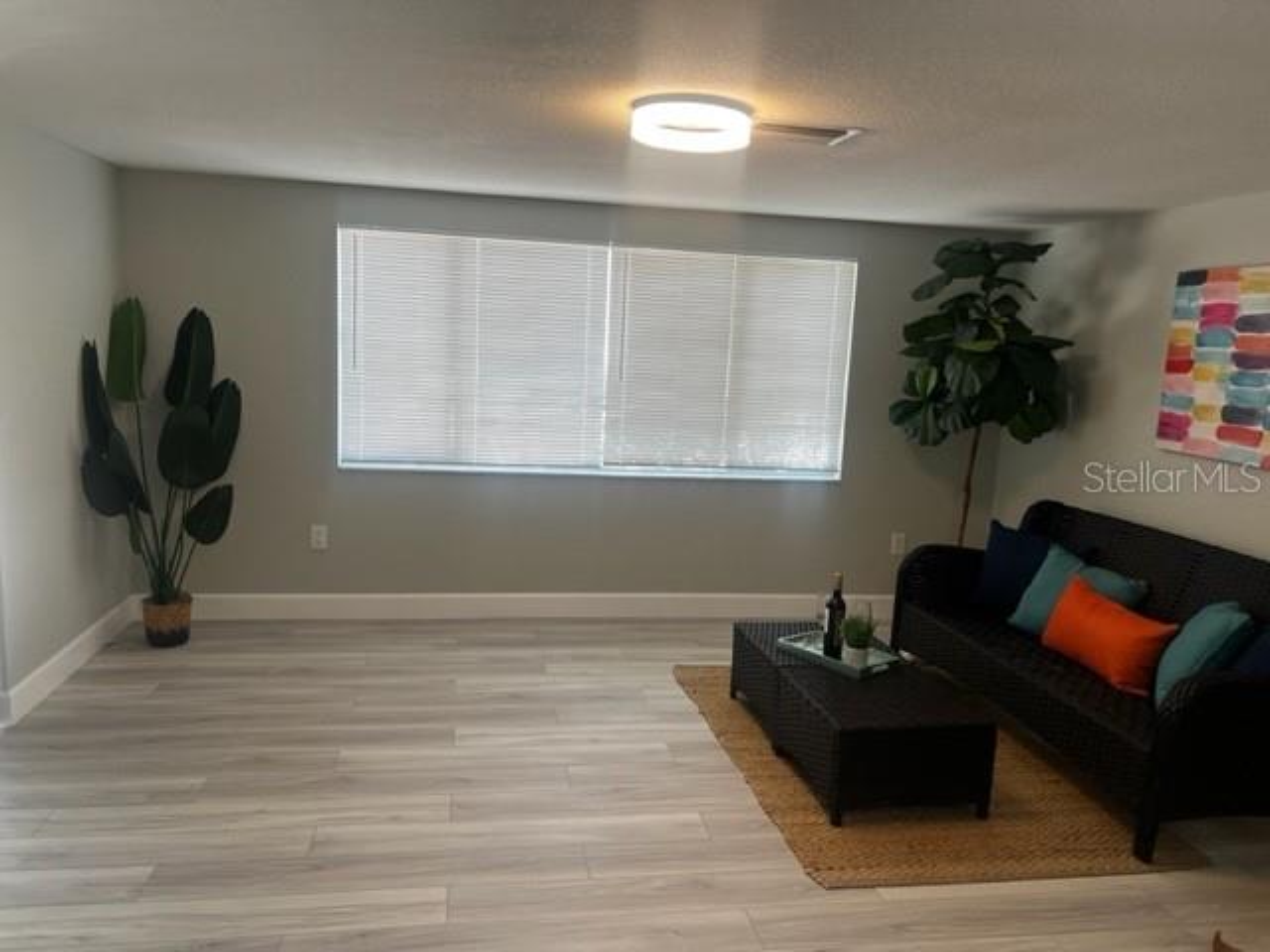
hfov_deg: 67.3
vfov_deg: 53.1
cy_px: 476
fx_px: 954
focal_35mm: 26
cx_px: 635
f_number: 1.5
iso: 64
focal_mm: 5.7
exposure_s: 1/120
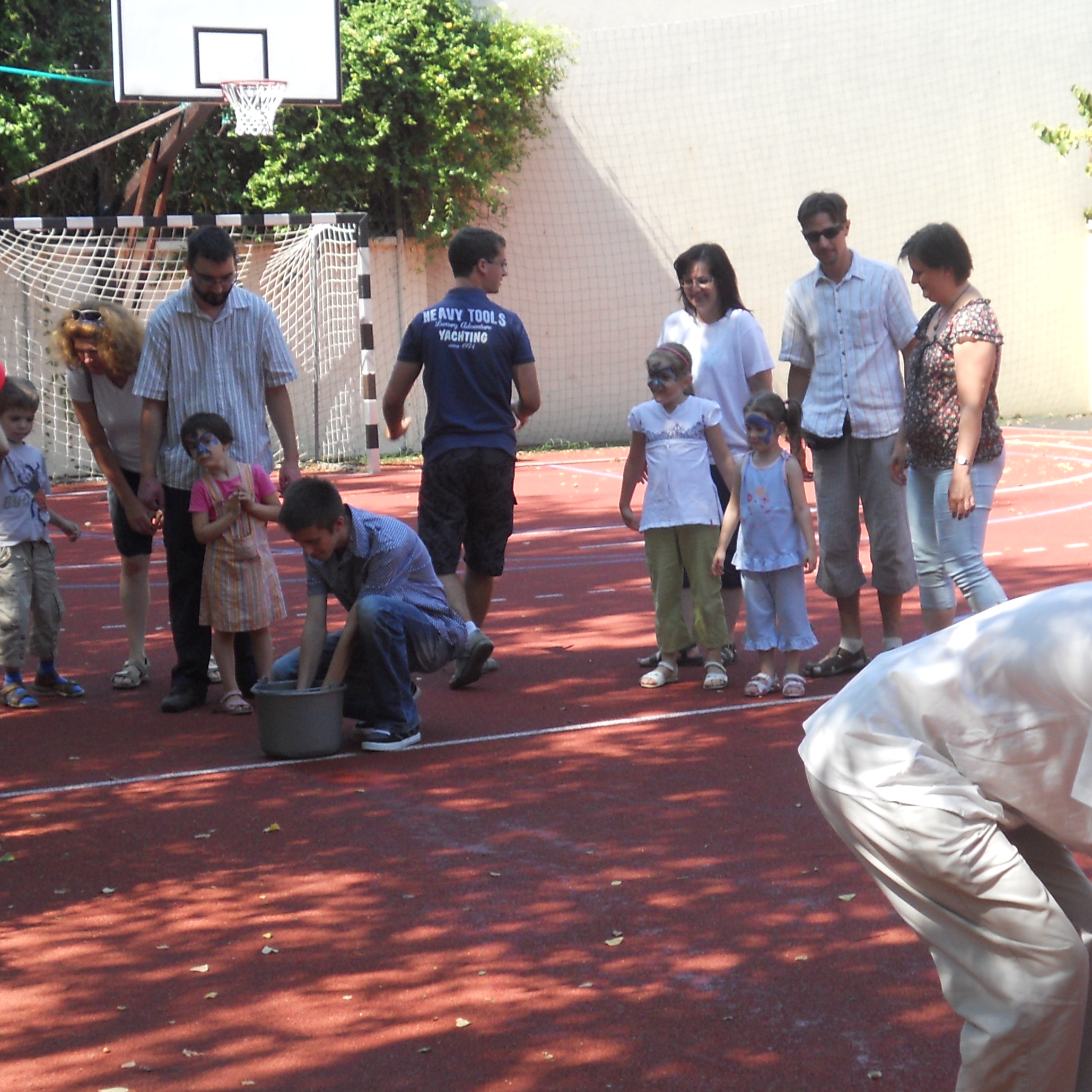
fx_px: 2820
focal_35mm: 79
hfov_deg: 21.8
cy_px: 609
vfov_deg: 21.9
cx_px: 719
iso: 80
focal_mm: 8.2
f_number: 4.3
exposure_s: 1/125
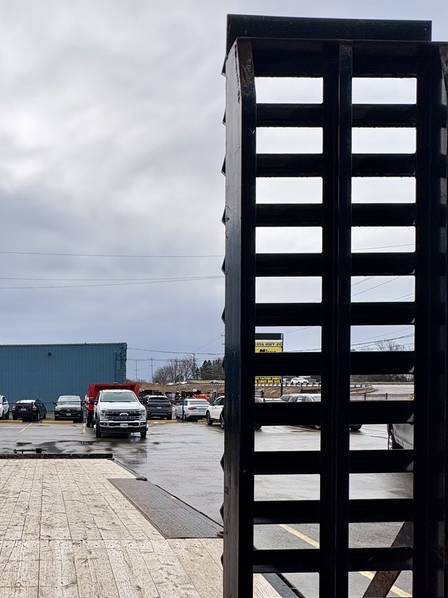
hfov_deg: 49.6
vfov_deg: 66.7
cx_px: 55
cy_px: 418
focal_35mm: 25
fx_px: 432
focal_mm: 2.22
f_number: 2.2
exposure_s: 1/1094
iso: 40
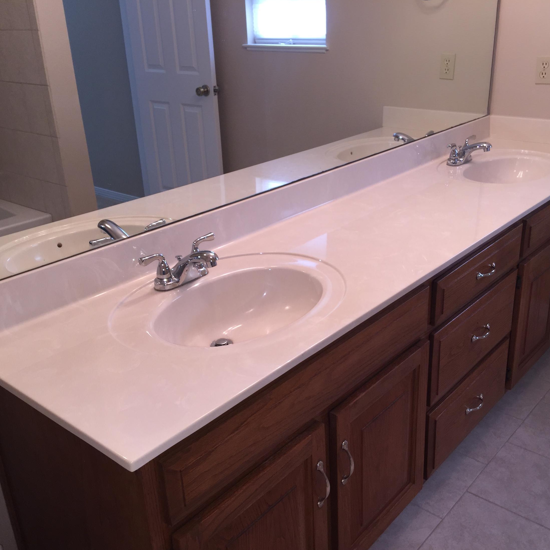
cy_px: 277
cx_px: 299
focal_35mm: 35
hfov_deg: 47.2
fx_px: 629
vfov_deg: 47.2
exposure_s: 1/30
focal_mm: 4.15
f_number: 2.2
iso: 32
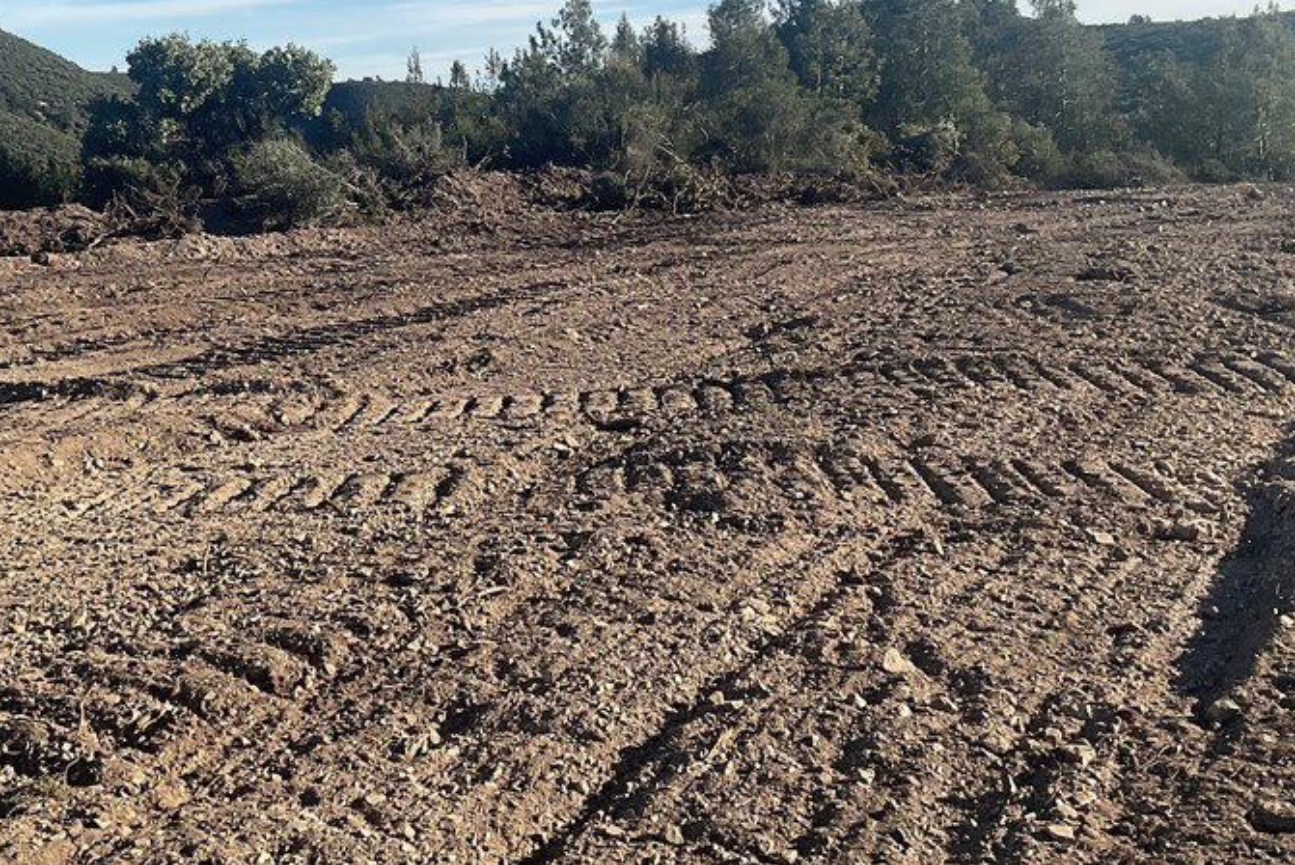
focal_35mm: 46
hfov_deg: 42.6
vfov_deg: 29.1
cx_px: 560
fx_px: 1655
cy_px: 307
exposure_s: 1/1626
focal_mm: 3
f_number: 1.8
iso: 16
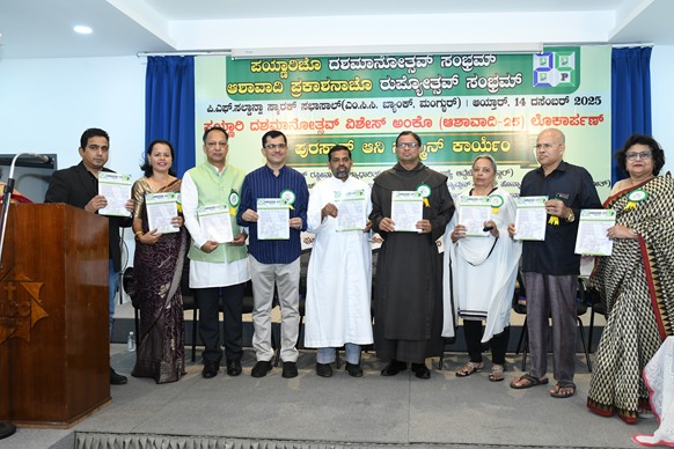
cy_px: 225
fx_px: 618
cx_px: 360
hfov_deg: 57.2
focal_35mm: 33
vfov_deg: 40.0
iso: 2000
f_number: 5.6
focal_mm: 30
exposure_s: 1/125
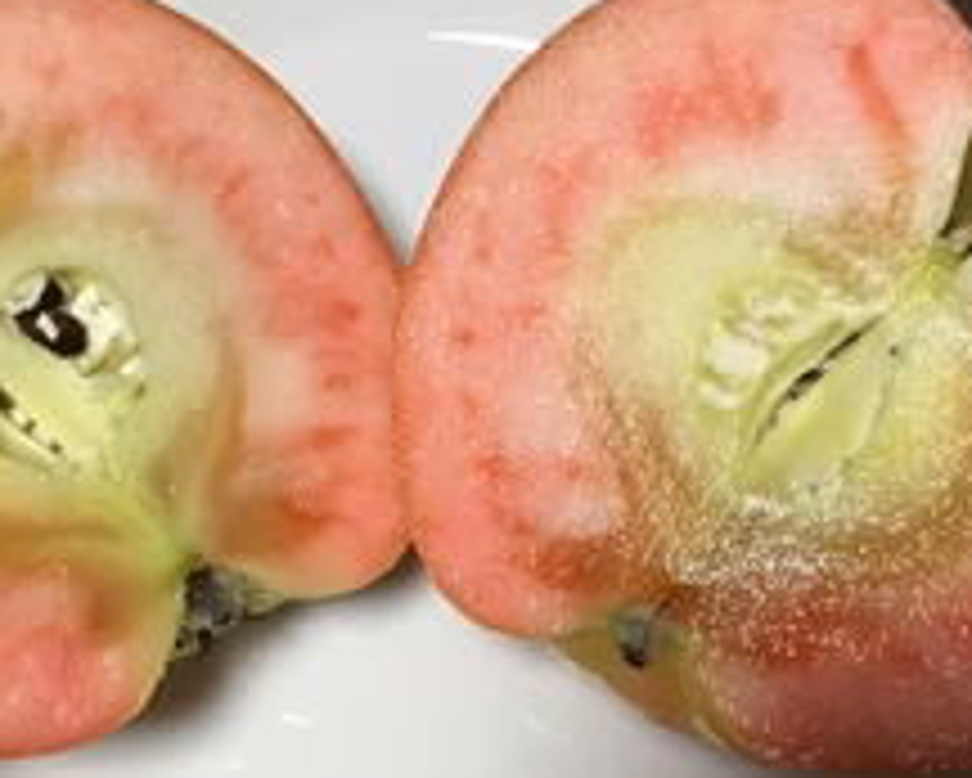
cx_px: 428
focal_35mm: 56
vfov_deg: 27.1
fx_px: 1612
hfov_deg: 33.5
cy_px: 364
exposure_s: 1/30
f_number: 2.4
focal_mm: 3.3
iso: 125
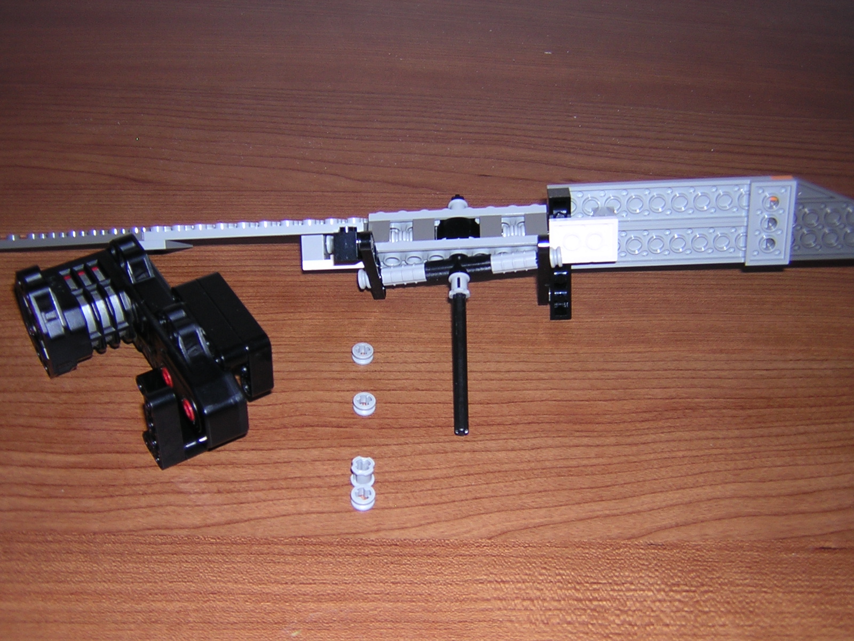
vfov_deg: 36.0
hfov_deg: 46.8
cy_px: 320
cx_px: 427
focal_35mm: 40
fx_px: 987
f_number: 2.7
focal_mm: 5.2
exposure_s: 1/60.1
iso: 100
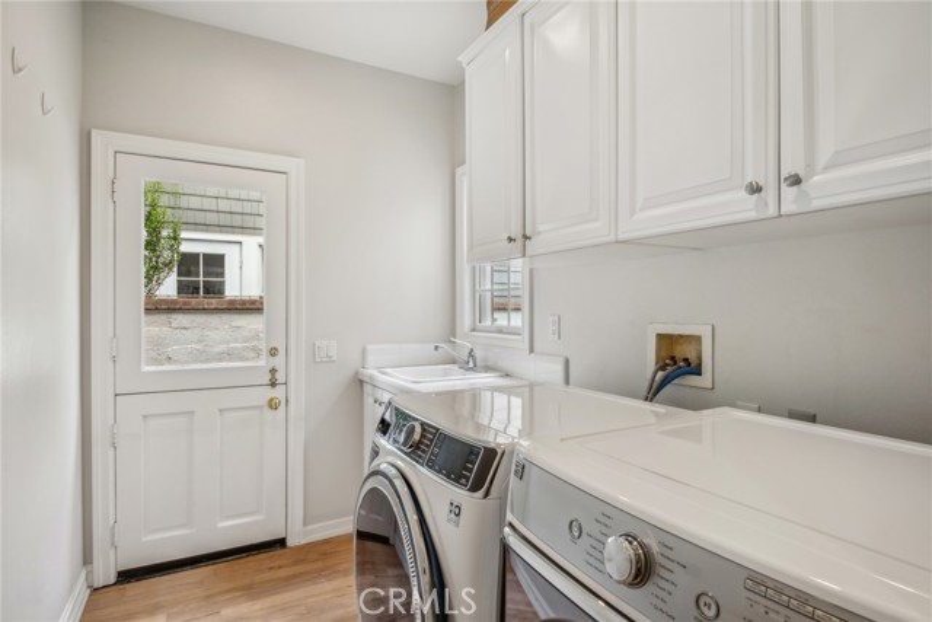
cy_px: 311
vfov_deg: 70.5
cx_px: 466
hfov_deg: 93.3
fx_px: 440
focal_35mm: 17
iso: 160
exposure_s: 1/30
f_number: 8
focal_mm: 11.5
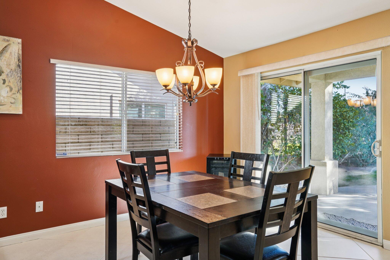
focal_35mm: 26
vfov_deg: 49.5
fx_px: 282
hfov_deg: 69.4
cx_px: 195
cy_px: 130
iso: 400
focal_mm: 26
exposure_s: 1/15
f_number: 8
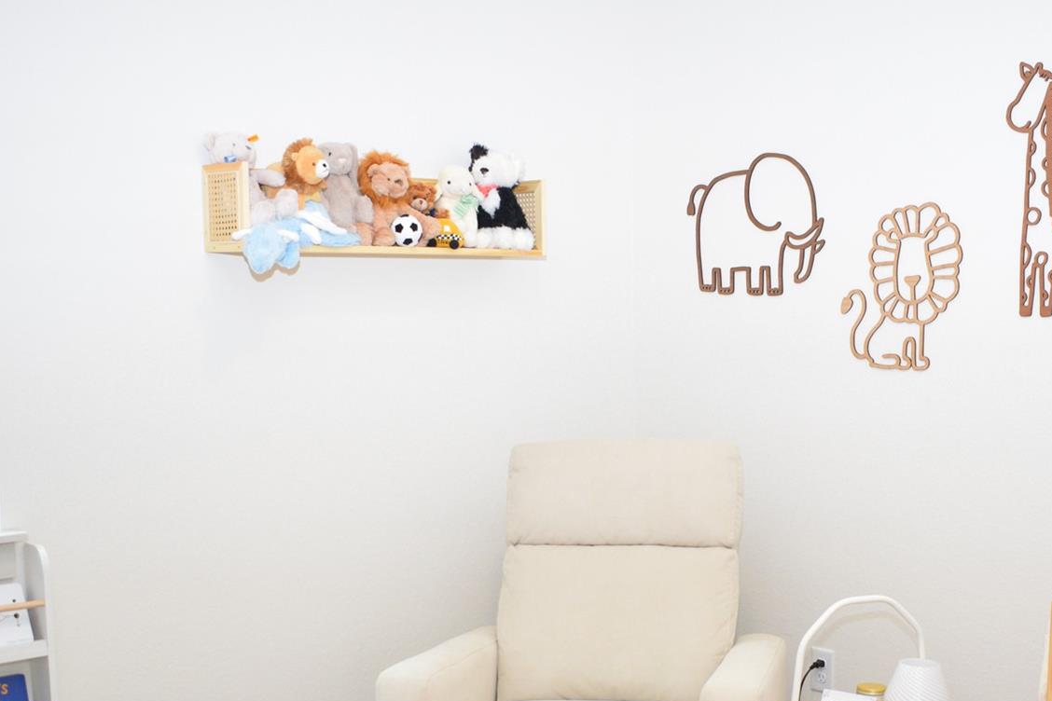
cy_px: 531
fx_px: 1432
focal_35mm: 49
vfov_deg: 27.1
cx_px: 626
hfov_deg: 40.2
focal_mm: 18
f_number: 4
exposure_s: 1/60
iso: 800
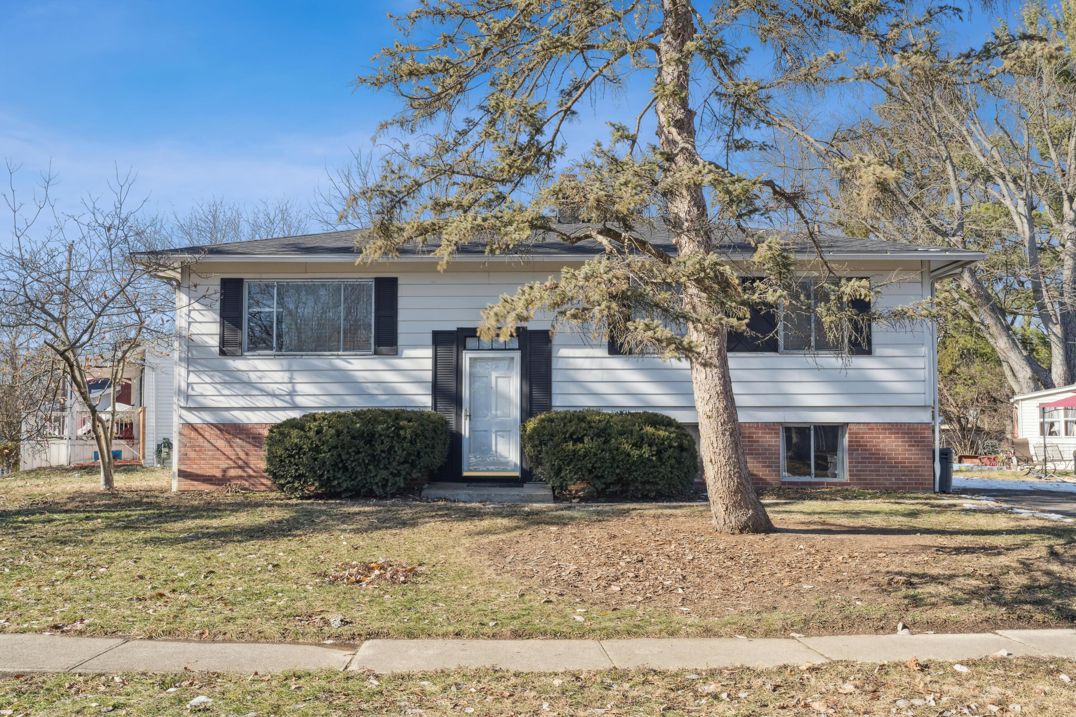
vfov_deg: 37.9
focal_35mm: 35
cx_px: 538
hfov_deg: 54.4
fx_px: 1046
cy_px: 358
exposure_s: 1/80
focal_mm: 35
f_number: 13
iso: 250
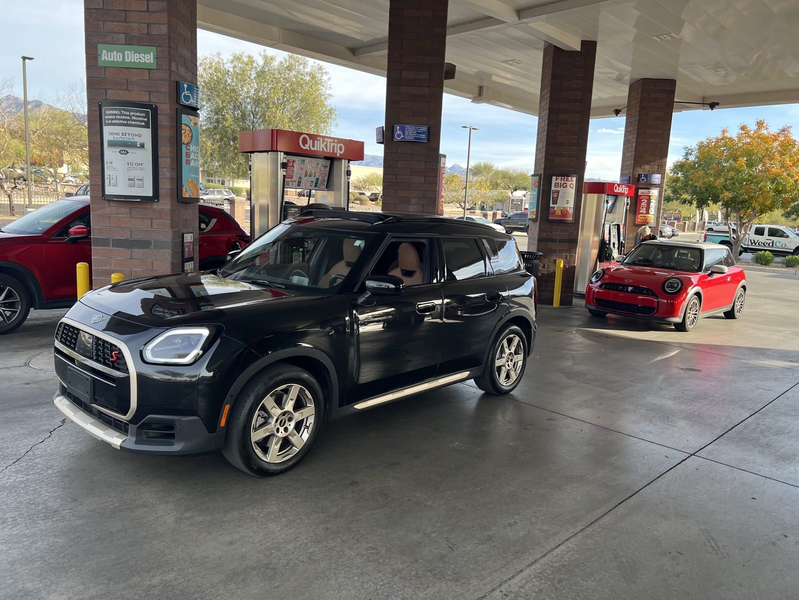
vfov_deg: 53.1
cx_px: 400
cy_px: 300
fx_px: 600
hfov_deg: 67.3
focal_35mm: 26
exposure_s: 1/495
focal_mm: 5.7
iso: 50
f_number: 1.5
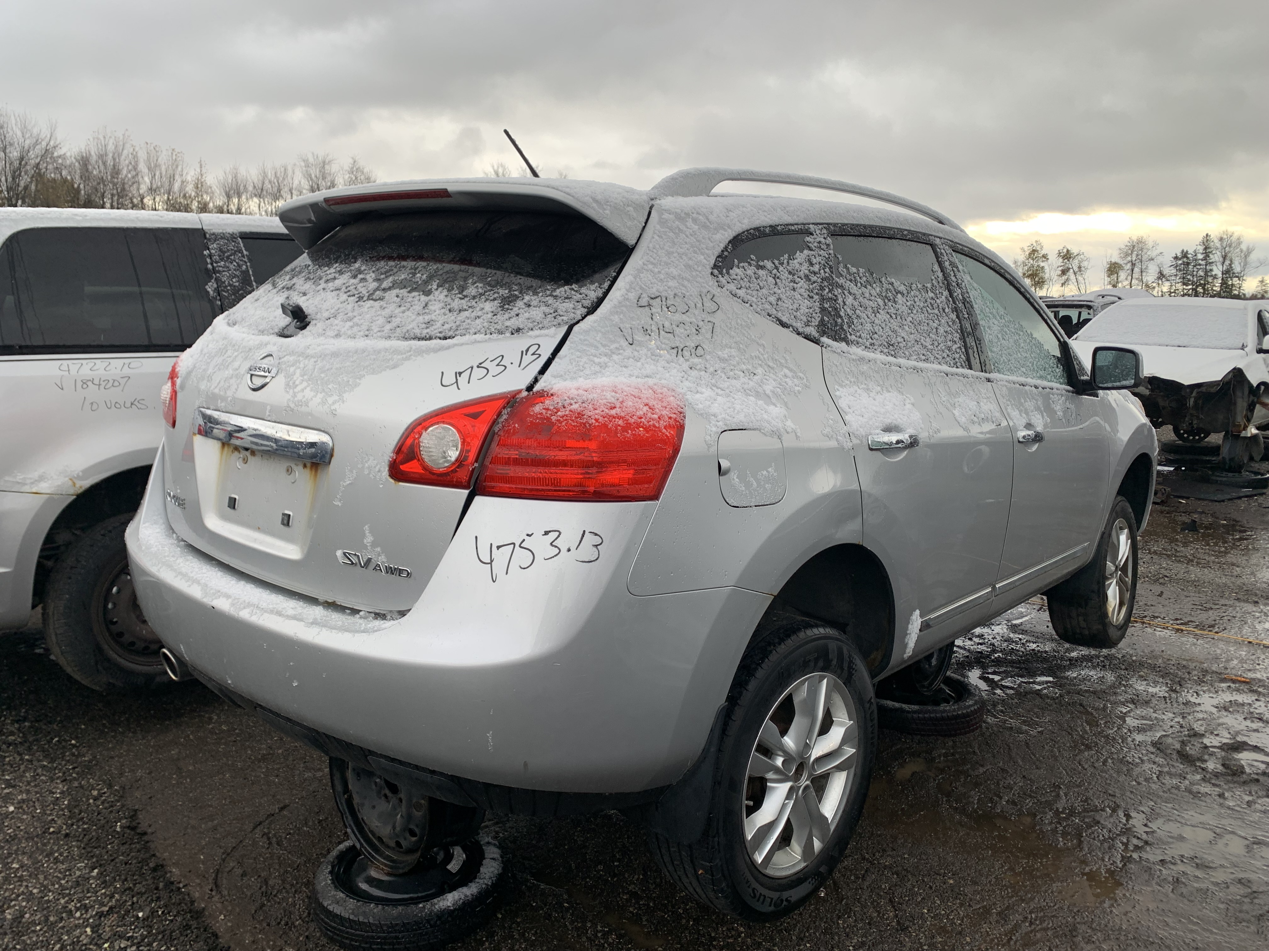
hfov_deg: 67.3
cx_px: 634
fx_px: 953
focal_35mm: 26
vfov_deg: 53.1
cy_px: 476
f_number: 1.8
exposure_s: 1/178
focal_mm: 4.25
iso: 25
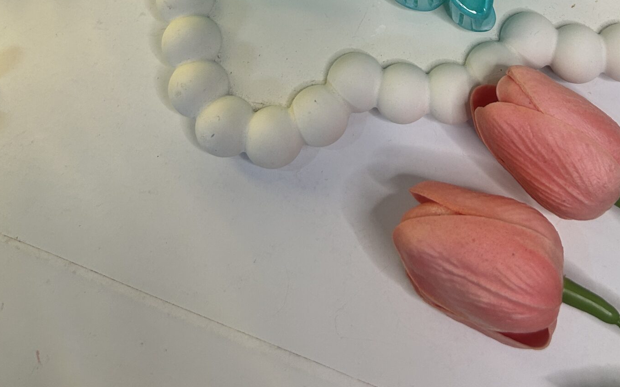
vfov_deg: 22.6
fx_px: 879
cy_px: -92
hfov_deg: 38.5
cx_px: 405
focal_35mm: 52
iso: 80
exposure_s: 1/100
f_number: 1.5
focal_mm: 5.7
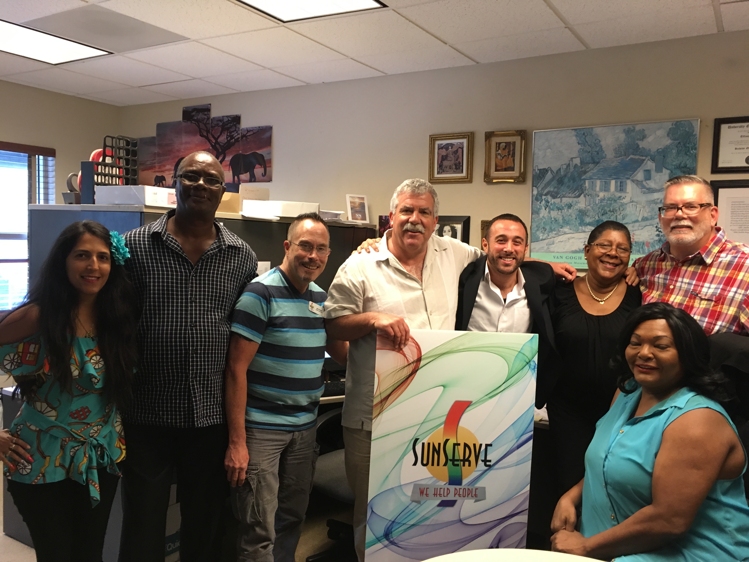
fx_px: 627
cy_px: 281
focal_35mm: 29
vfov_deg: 48.2
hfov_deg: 61.7
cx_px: 374
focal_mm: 4.15
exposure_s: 1/30
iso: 100
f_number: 2.2
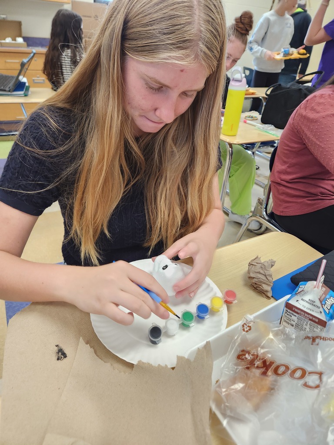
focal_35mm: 23
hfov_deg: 58.9
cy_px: 222
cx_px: 167
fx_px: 296
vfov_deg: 73.9
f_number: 1.8
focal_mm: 5.4
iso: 250
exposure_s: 1/120
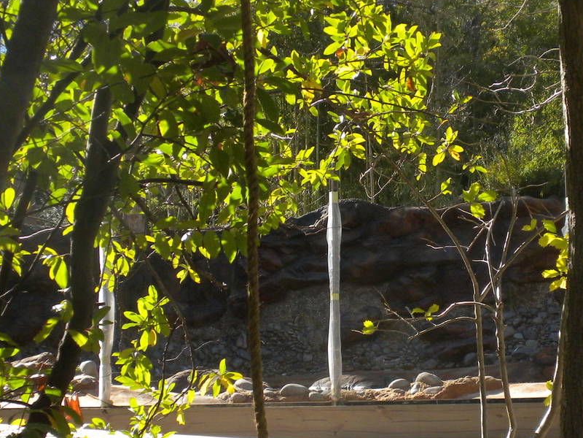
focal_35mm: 74
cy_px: 334
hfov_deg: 26.2
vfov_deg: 19.7
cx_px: 379
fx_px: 1246
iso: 122
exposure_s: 1/520
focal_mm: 6.6
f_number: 3.5
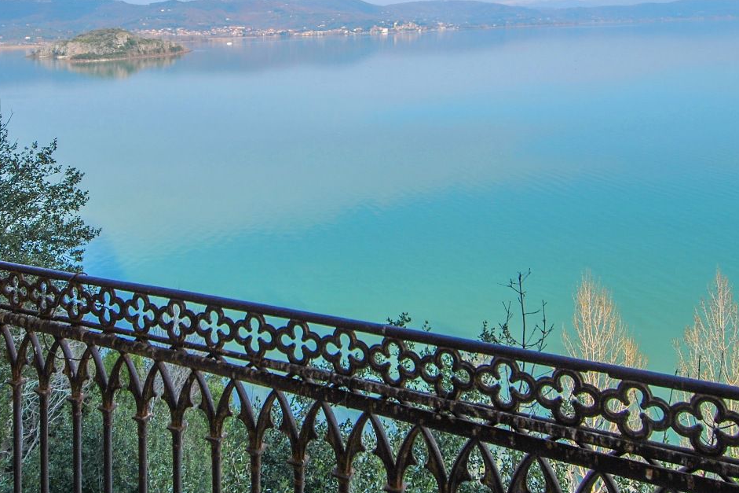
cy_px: 120
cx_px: 310
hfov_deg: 60.0
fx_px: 636
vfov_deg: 41.0
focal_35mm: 31
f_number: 7.1
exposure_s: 1/200
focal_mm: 12
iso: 100
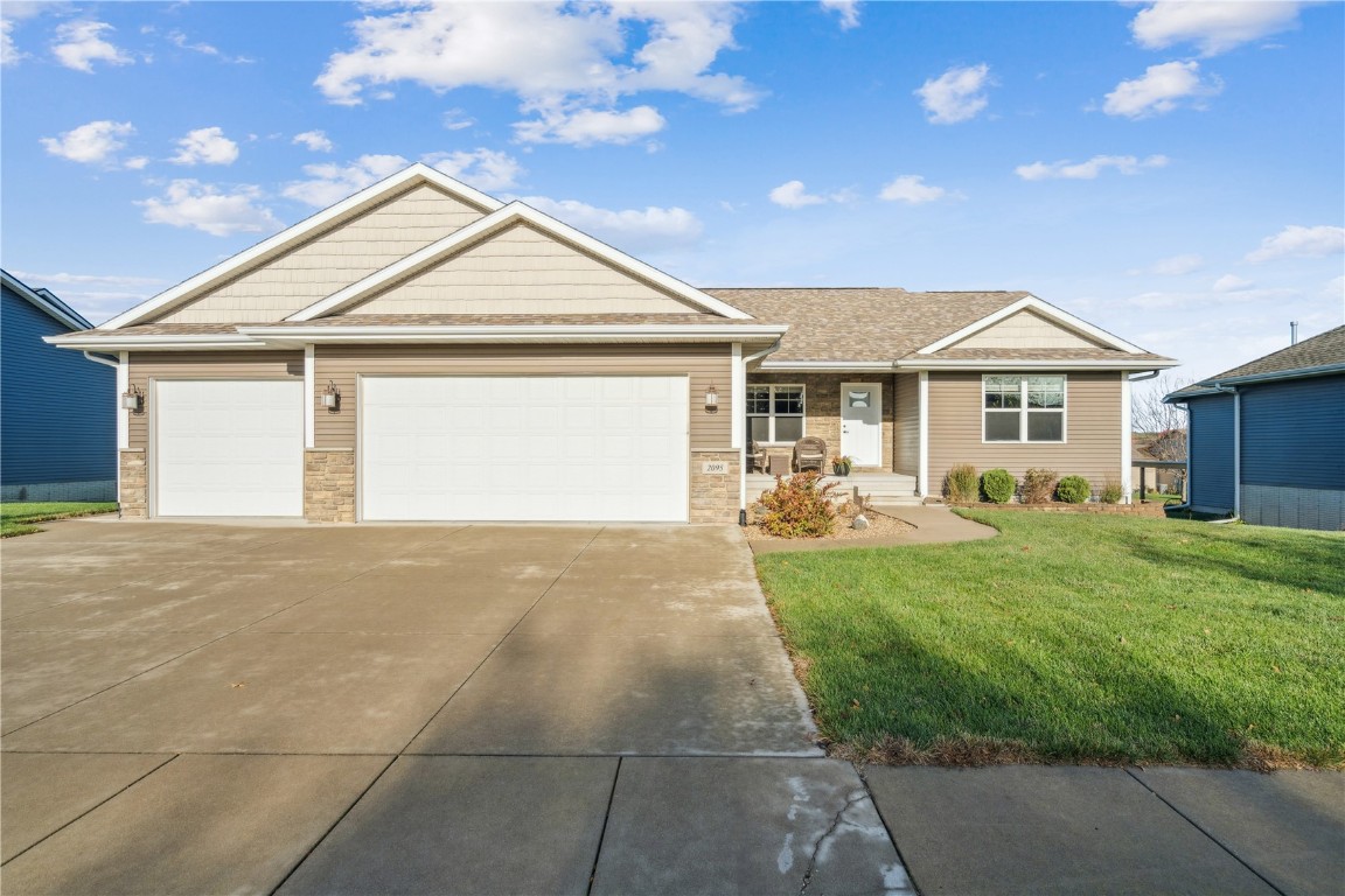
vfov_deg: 67.4
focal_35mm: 18
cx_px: 672
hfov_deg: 90.0
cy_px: 448
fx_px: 672
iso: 400
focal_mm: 18
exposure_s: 1/500
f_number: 10
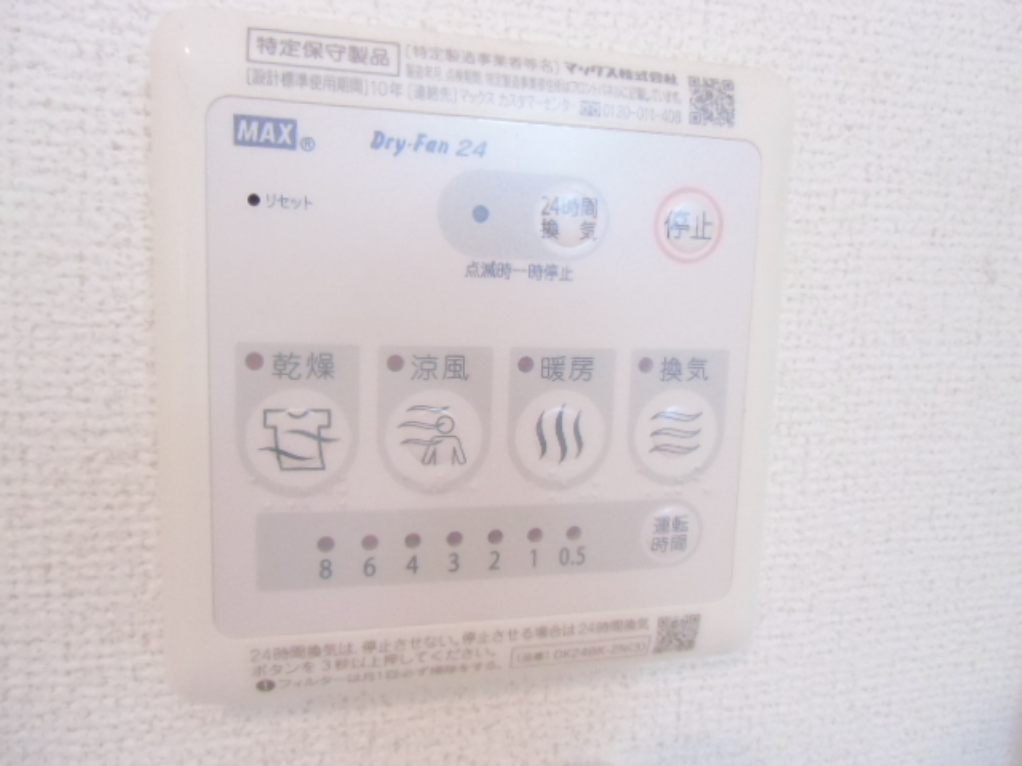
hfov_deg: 71.6
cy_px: 383
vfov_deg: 56.8
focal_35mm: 24
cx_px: 511
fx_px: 709
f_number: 3
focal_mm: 4.24
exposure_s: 1/80
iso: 800
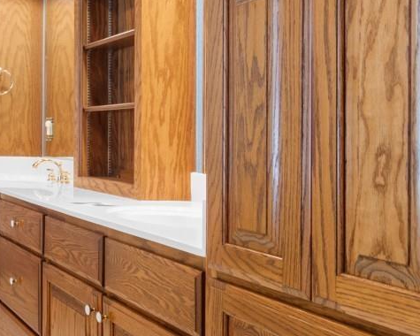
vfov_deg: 31.3
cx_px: -165
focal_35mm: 48
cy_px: 120
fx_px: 597
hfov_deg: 29.0
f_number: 4.5
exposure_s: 2
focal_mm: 10
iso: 100
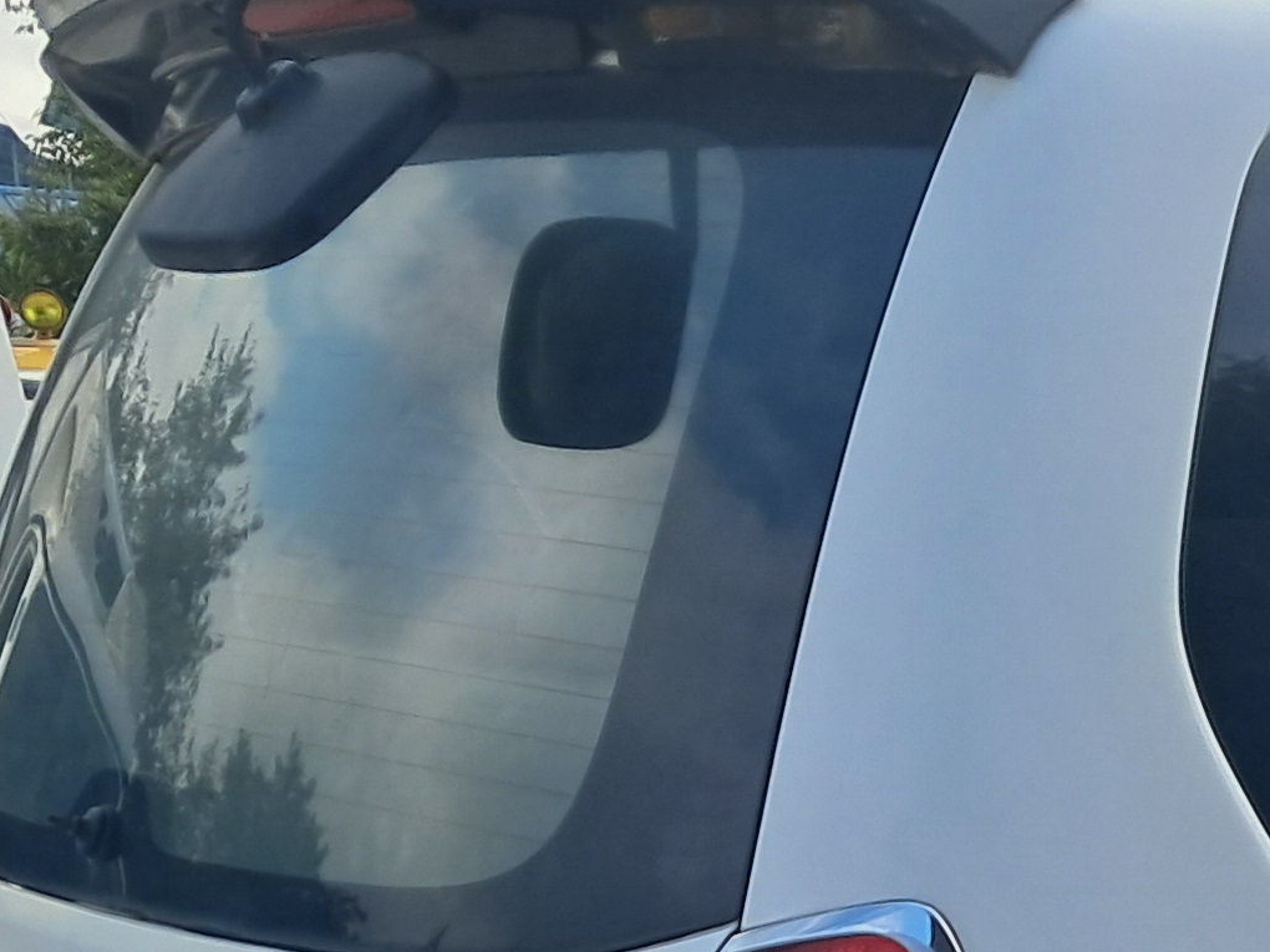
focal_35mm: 108
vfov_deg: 13.1
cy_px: 1350
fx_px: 3962
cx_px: 2119
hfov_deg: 16.0
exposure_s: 1/505
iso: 50
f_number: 1.8
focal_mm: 4
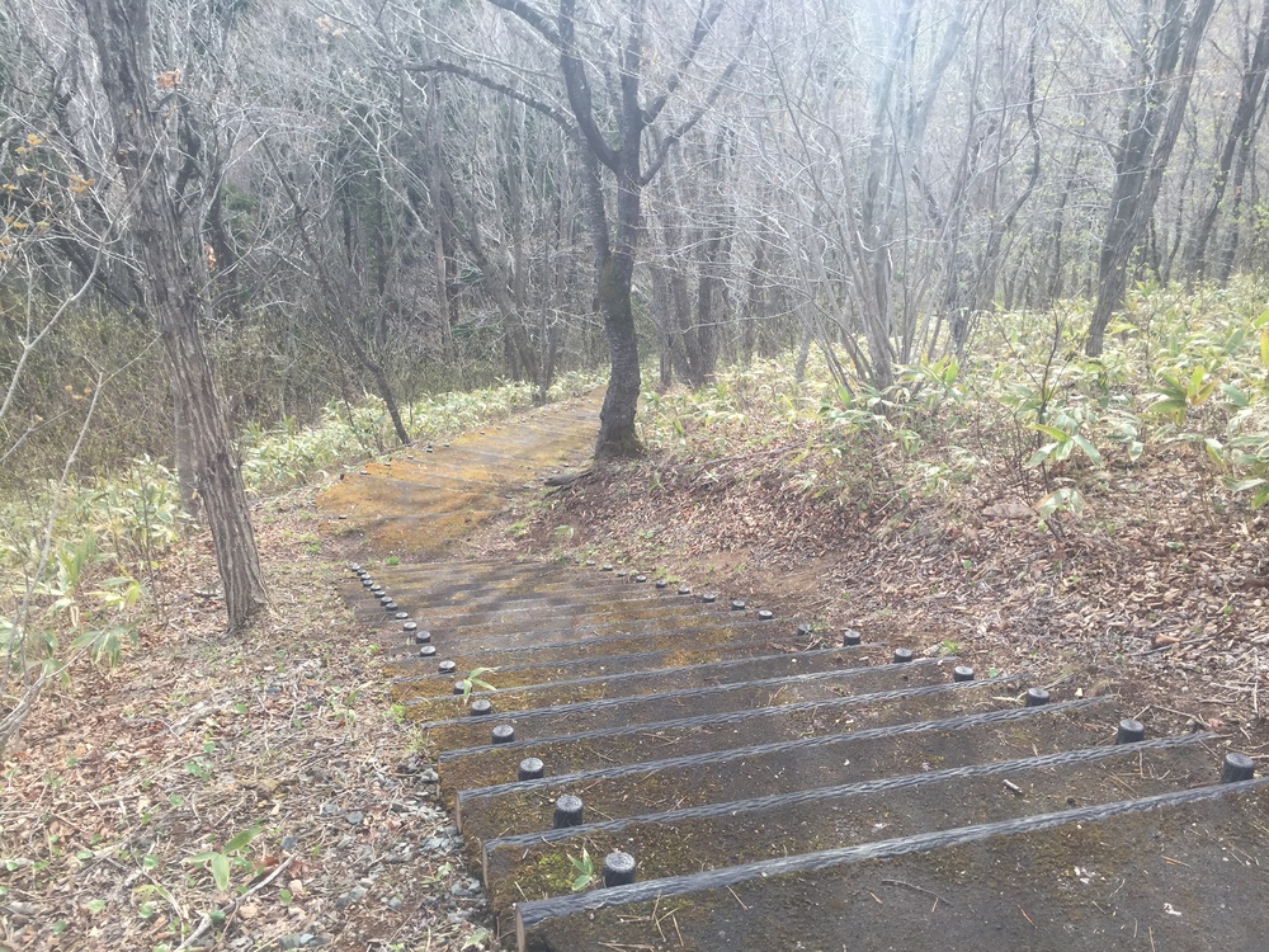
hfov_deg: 61.7
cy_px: 476
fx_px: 1063
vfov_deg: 48.2
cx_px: 634
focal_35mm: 29
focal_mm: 4.15
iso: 32
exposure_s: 1/359
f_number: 2.2
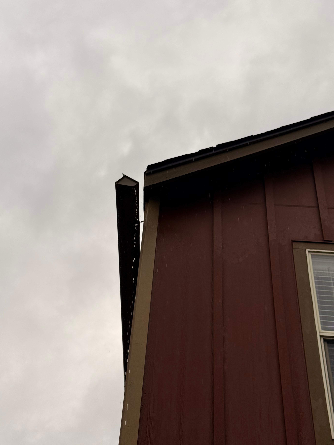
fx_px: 682
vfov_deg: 36.1
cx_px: 169
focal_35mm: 53
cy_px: 241
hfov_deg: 27.5
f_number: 1.78
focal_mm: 6.76
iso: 64
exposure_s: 1/301
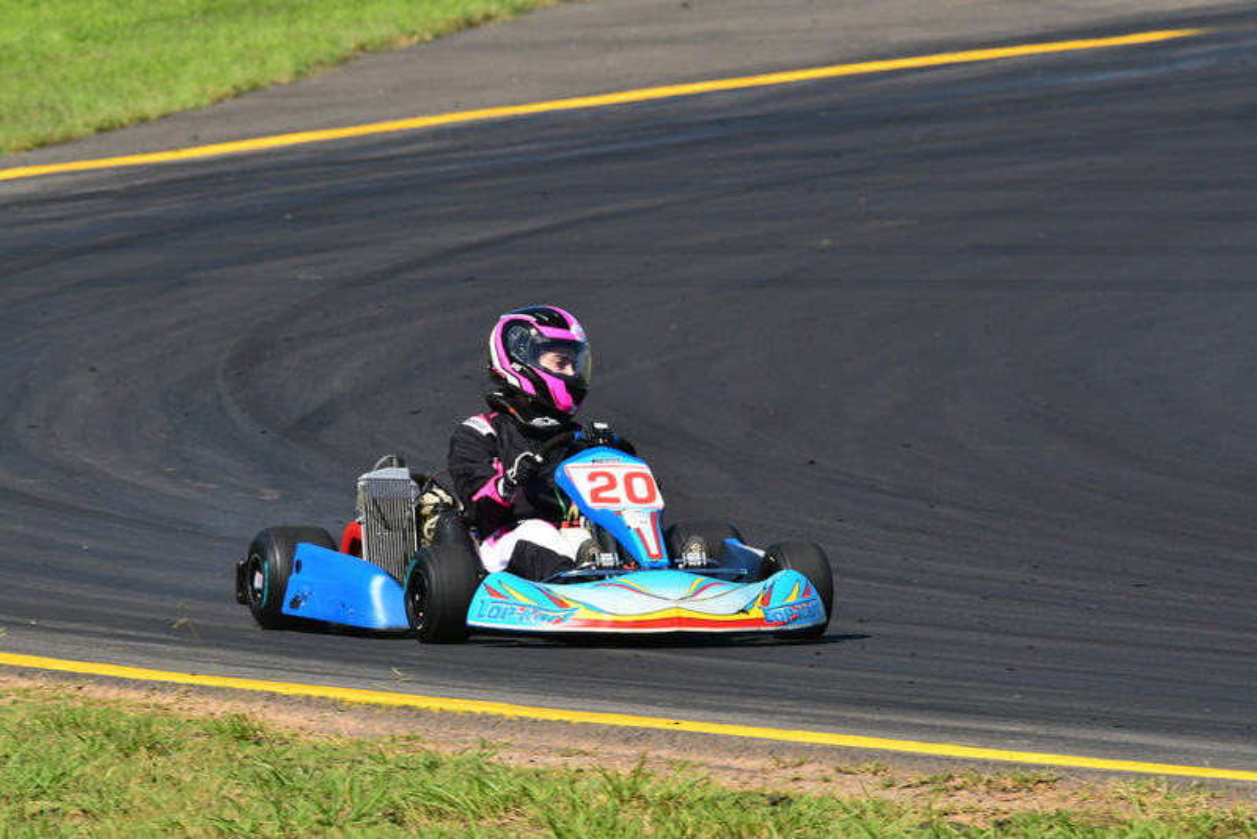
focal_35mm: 675
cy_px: 420
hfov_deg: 3.1
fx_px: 23576
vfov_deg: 2.0
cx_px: 628
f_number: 11
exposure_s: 1/640
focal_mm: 450
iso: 500
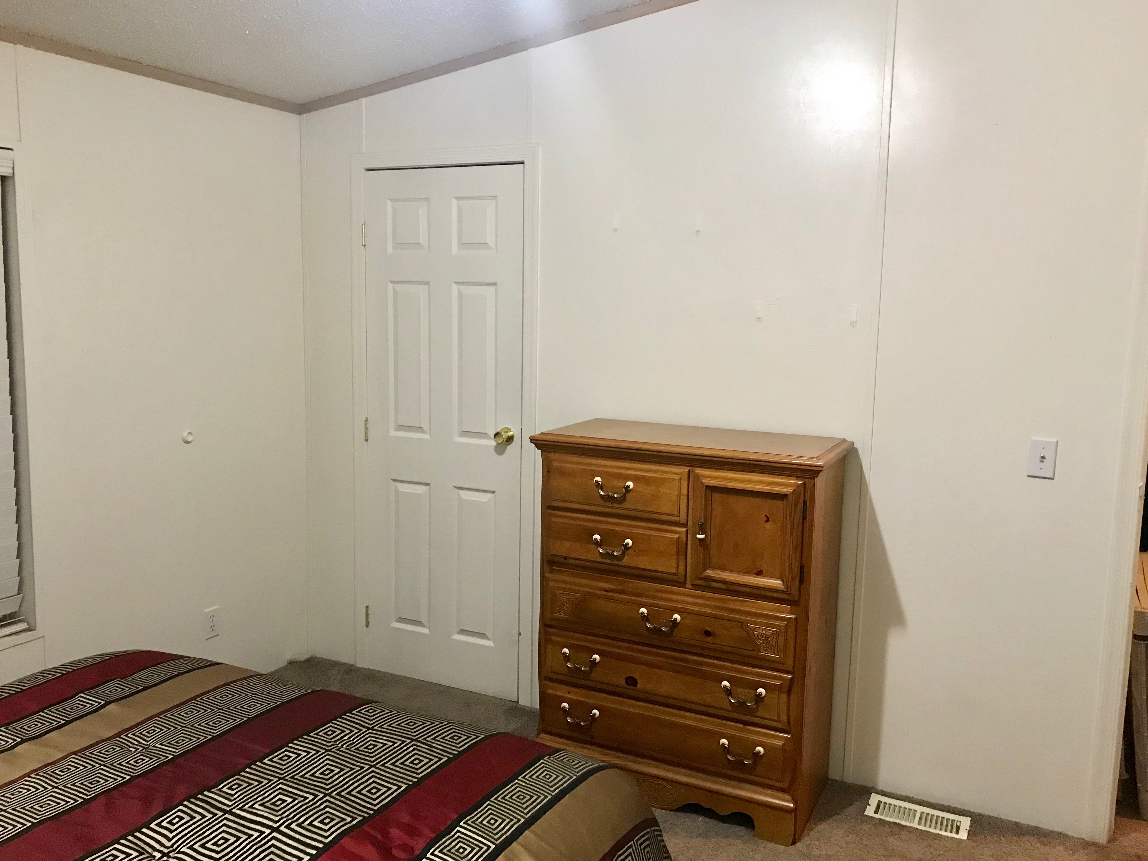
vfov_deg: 48.2
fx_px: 962
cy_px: 434
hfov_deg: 61.7
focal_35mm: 29
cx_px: 583
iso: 100
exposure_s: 1/13
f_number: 1.8
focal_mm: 3.99
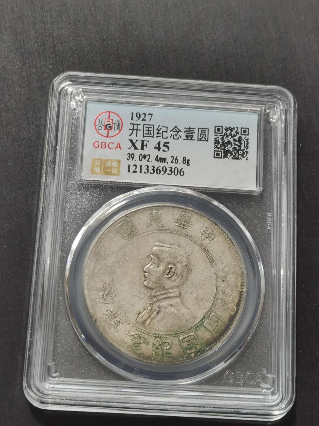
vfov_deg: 27.8
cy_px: 213
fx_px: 860
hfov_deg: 21.0
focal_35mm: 70
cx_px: 160
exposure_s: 1/100
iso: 80
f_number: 1.8
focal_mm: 5.58
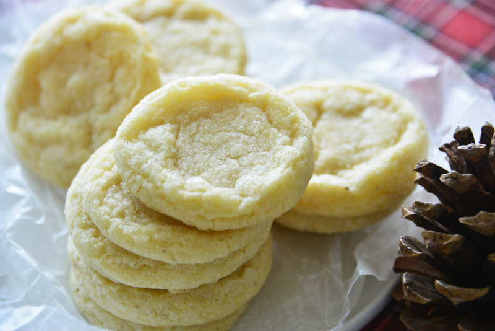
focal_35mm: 145
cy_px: 166
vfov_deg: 9.5
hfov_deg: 14.1
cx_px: 248
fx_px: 1994
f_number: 5.6
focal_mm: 145
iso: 800
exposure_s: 1/25
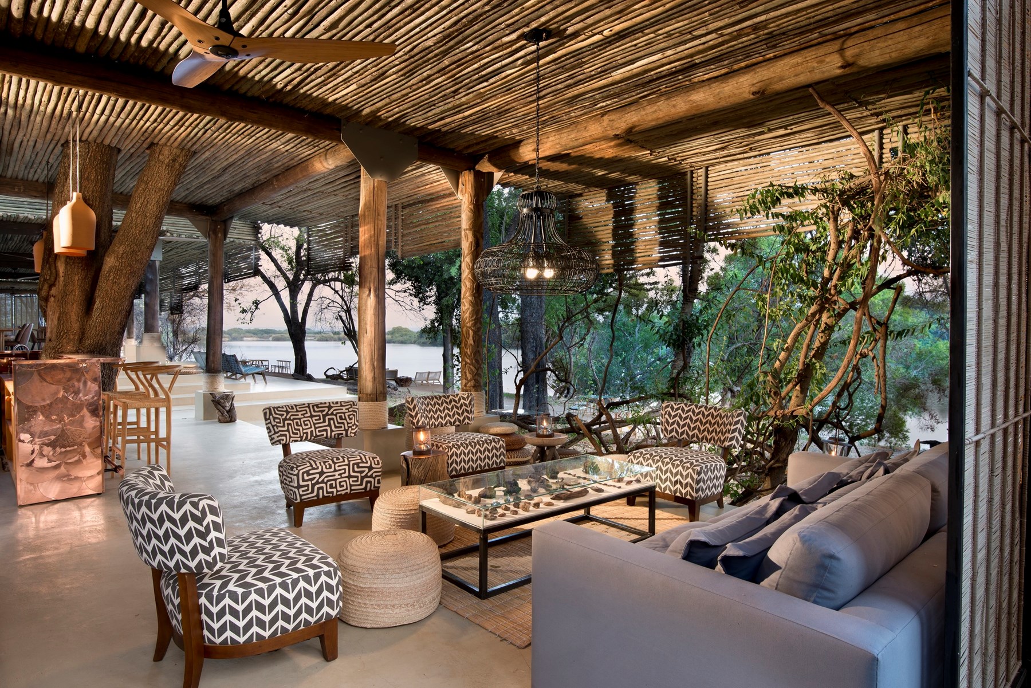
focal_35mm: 22
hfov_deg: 78.6
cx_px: 516
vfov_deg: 57.3
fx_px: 630
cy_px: 344
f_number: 9.5
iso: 200
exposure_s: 1.5
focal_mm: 22
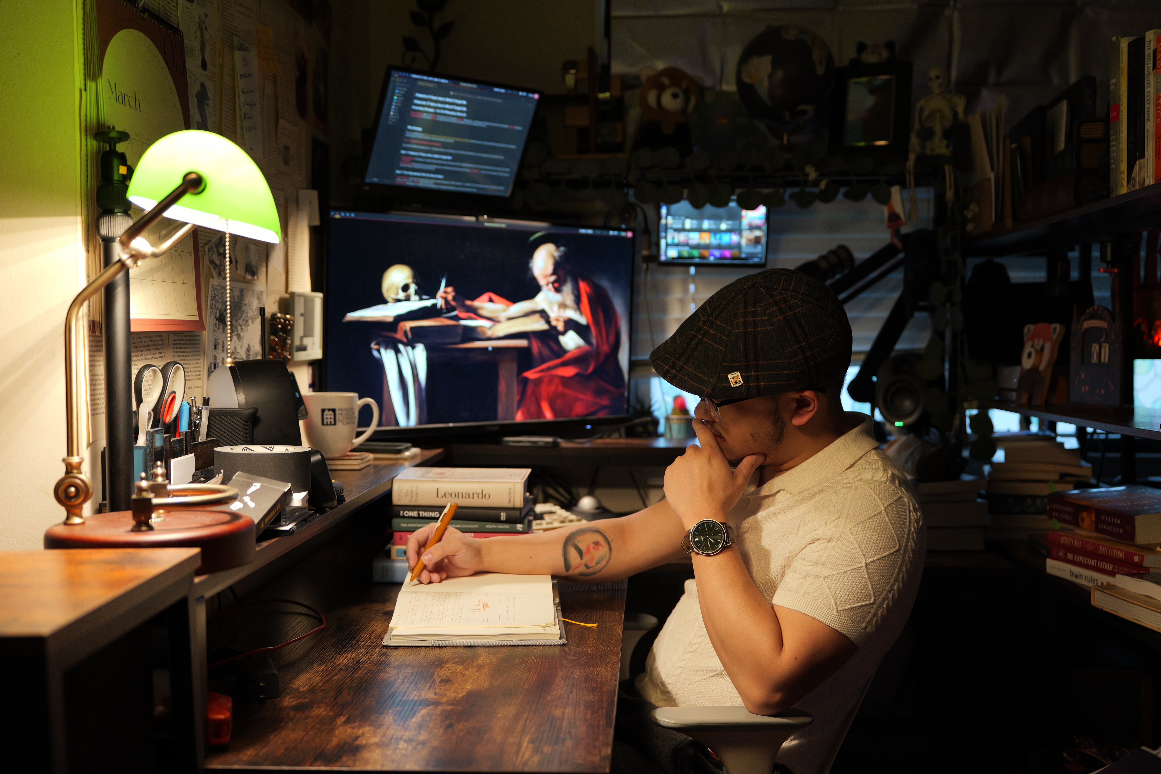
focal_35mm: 37
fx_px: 1193
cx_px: 580
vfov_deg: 35.9
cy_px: 387
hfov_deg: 51.9
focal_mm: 37
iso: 1250
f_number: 2.8
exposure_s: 1/125
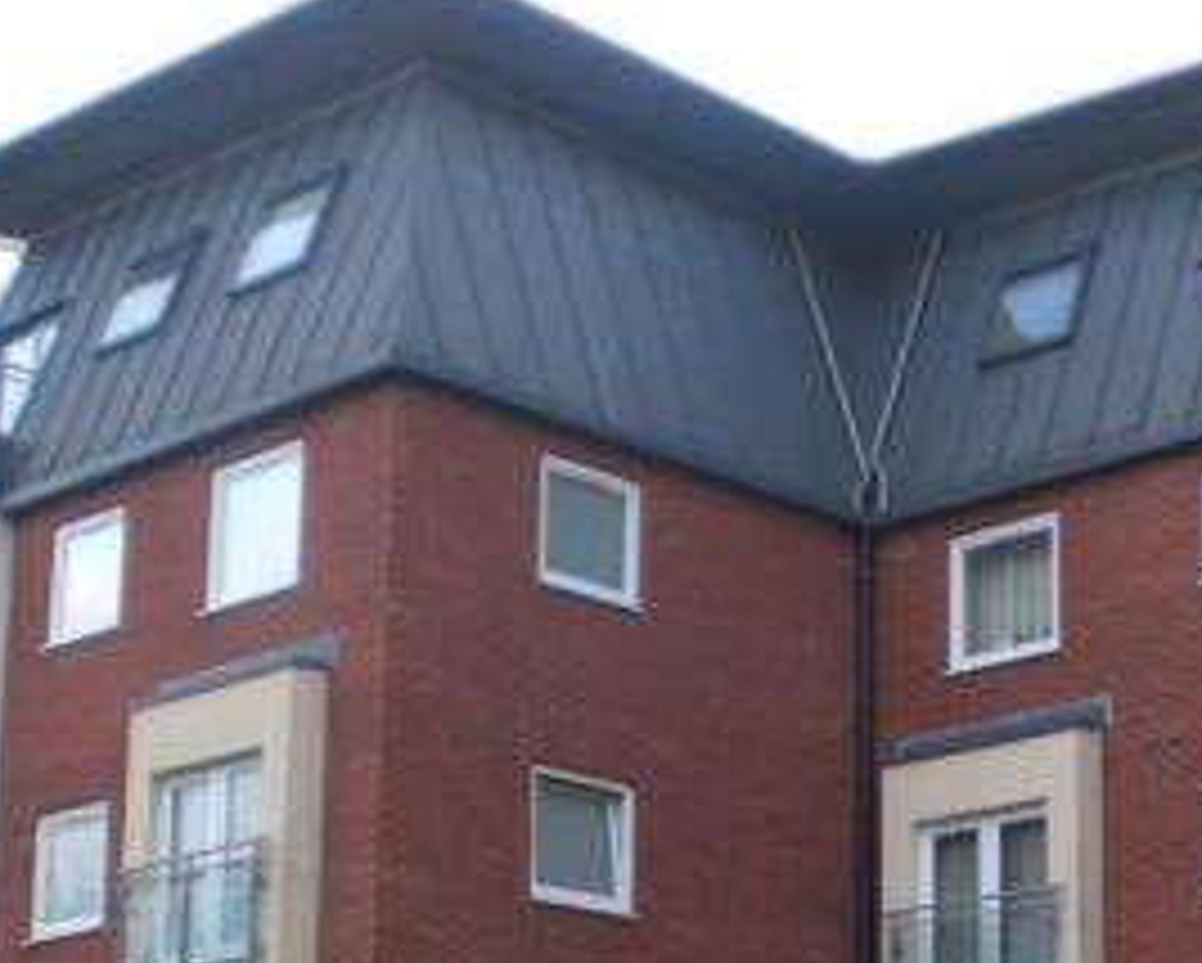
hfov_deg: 23.1
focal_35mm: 81
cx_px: 1033
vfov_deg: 18.5
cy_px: 961
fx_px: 2884
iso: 100
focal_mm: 6.3
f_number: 3.1
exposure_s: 1/100
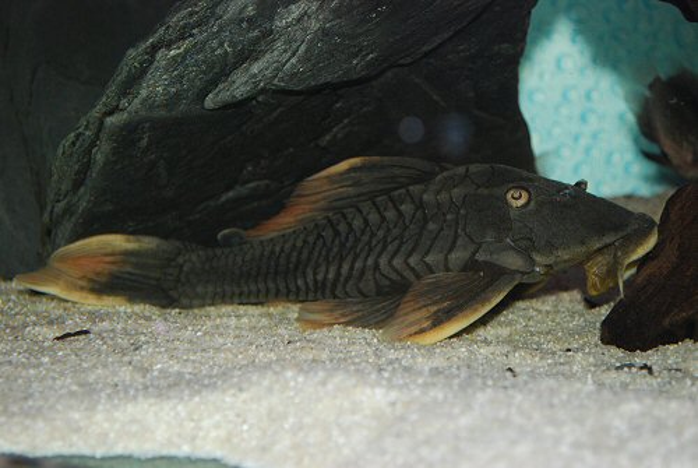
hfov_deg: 29.8
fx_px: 1311
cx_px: 349
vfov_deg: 20.2
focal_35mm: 68
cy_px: 234
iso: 800
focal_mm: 45
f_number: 7.1
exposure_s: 1/125
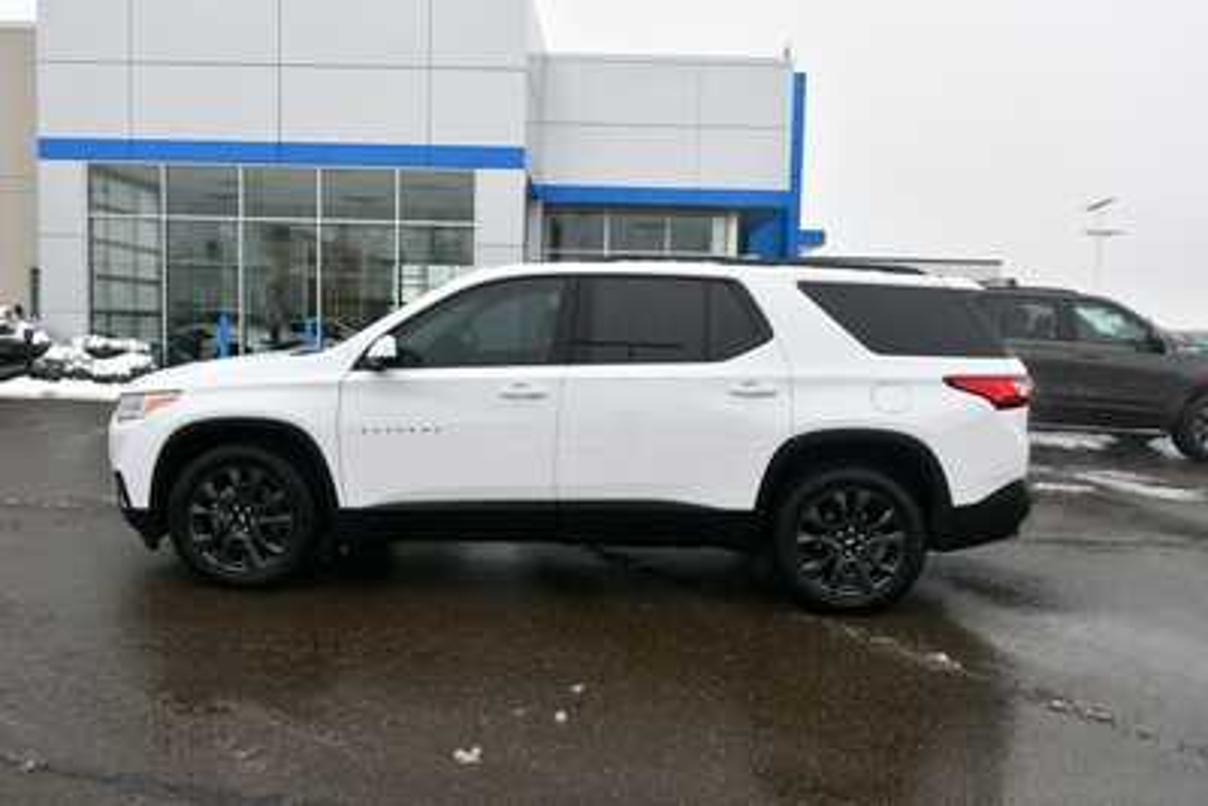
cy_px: 403
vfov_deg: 43.6
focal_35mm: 30
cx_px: 604
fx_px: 1007
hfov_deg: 61.9
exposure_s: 1/250
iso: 200
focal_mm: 20
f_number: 7.1
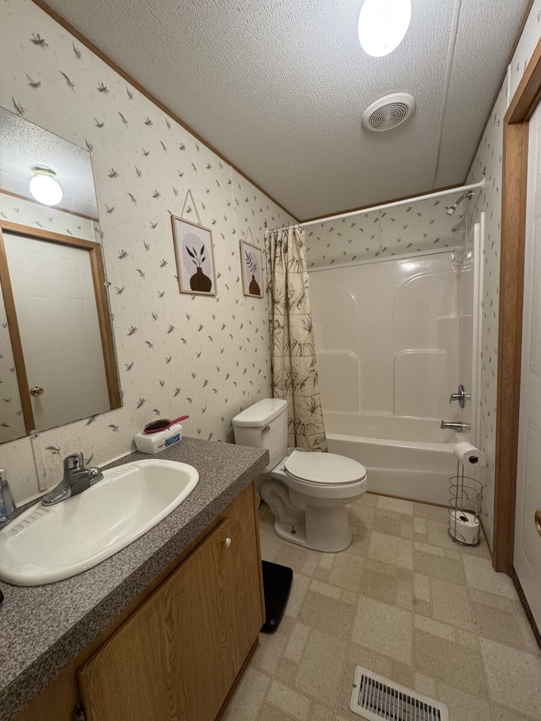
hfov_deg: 85.7
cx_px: 270
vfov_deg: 102.1
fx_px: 292
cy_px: 360
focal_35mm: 14
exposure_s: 1/60
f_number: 2.2
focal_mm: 2.22
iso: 320
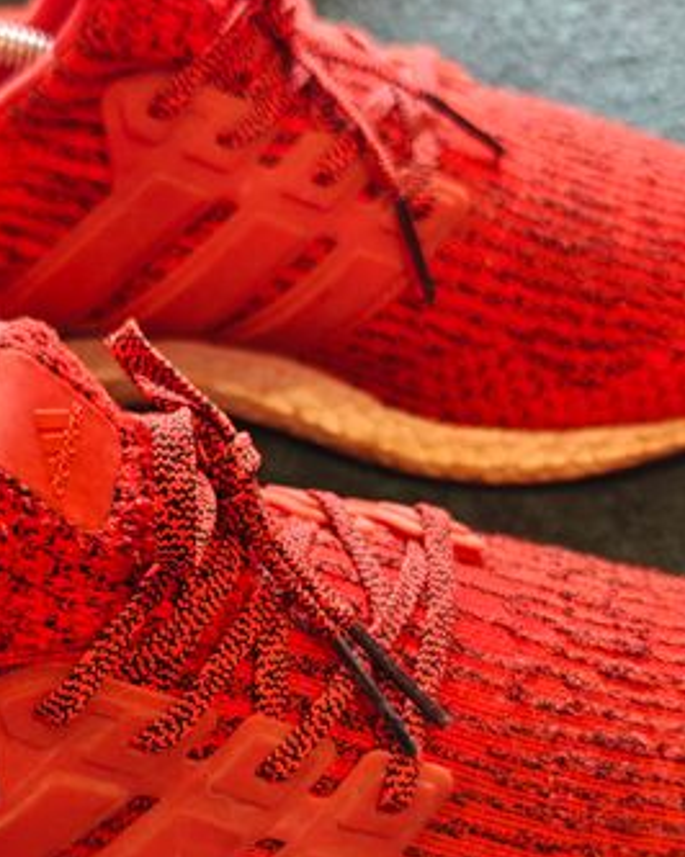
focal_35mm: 54
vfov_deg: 34.3
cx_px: 183
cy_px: 592
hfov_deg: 27.7
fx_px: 1370
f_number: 1.6
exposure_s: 1/50
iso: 400
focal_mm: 6.06
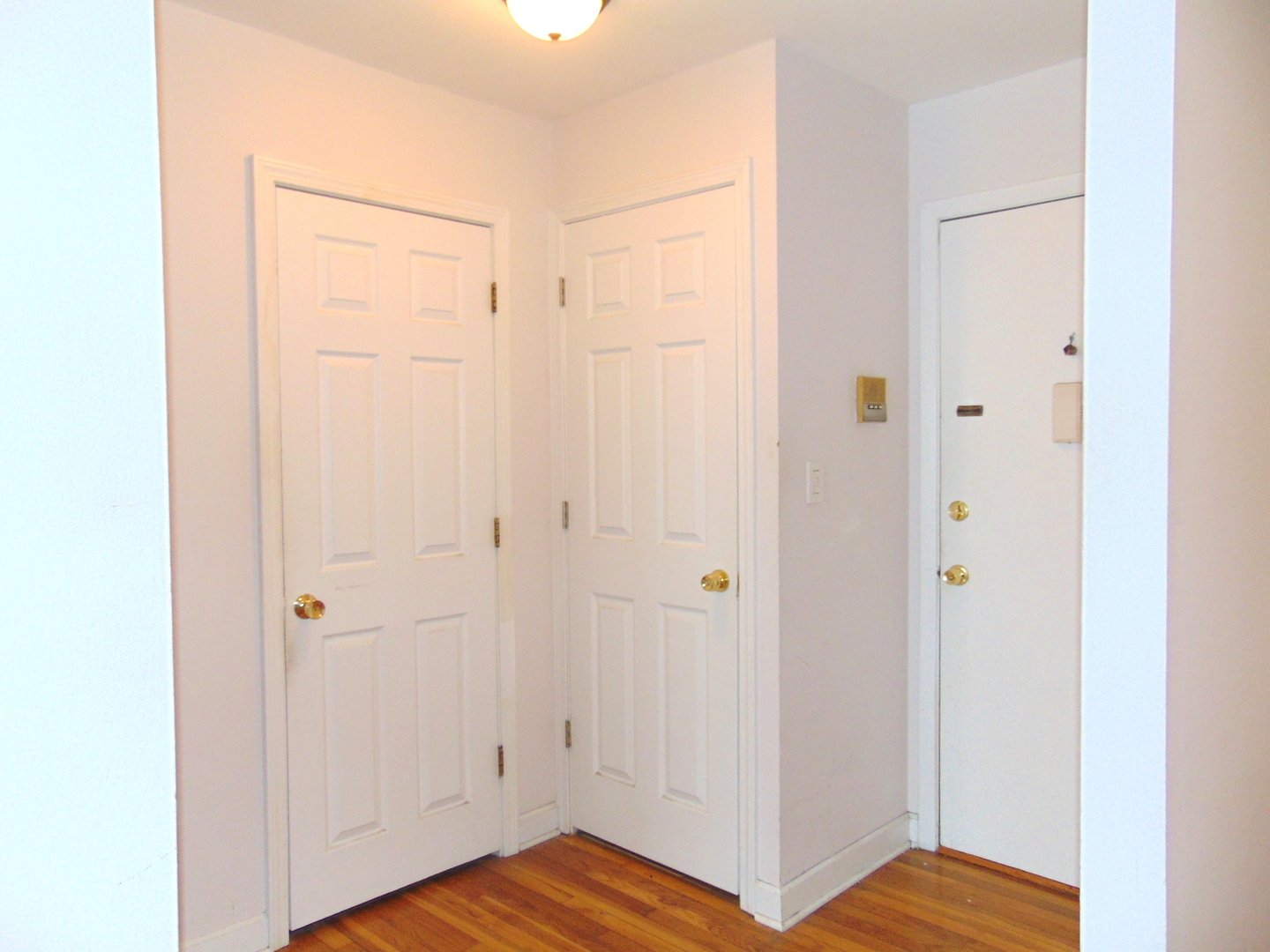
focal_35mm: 25
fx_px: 917
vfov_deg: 54.9
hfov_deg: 69.4
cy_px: 476
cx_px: 635
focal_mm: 4.5
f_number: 3
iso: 200
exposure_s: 1/30
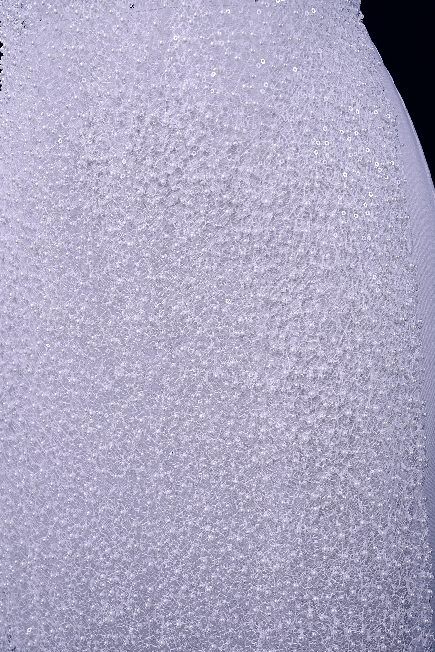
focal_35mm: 59
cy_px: 326
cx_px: 218
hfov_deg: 23.0
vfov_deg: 33.9
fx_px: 1069
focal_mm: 59
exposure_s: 1/125
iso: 100
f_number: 11
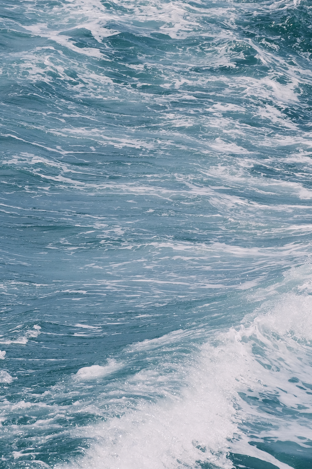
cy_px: 234
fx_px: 2353
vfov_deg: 11.4
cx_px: 156
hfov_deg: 7.6
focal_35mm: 181
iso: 640
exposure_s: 1/1700
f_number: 8
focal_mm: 120.6
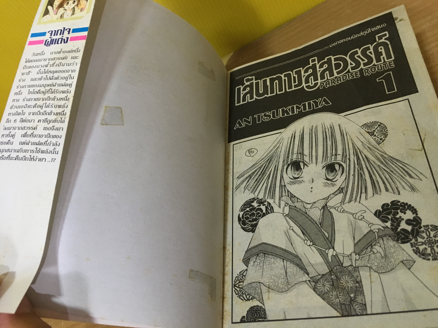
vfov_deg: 48.2
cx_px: 219
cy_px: 164
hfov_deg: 61.7
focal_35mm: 29
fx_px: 367
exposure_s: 1/20
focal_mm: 4.15
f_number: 2.2
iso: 200
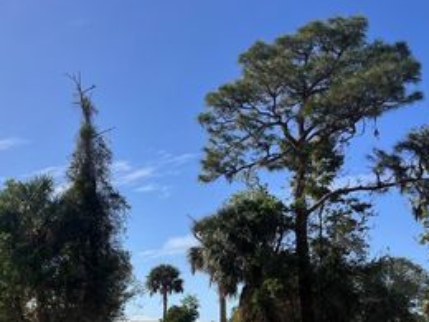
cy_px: 275
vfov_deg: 28.2
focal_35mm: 50
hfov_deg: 35.9
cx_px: 43
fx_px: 620
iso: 50
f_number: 1.5
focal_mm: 5.7
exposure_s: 1/6993
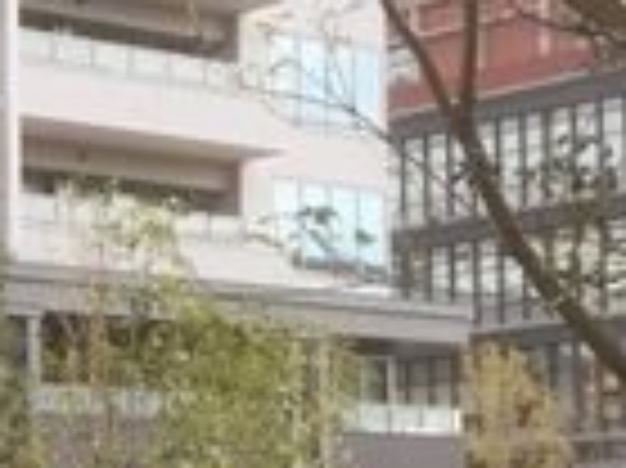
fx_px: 2259
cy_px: 540
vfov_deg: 11.6
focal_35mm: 125
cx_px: -576
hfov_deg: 13.7
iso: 32
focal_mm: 4.15
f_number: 2.2
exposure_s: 1/329
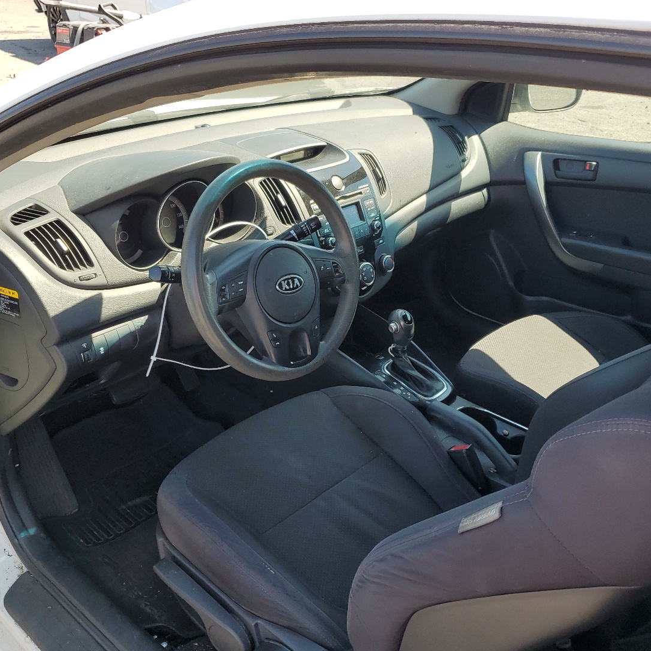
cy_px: 300
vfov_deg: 48.4
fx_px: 723
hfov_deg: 48.4
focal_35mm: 34
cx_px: 317
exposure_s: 1/556
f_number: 1.5
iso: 50
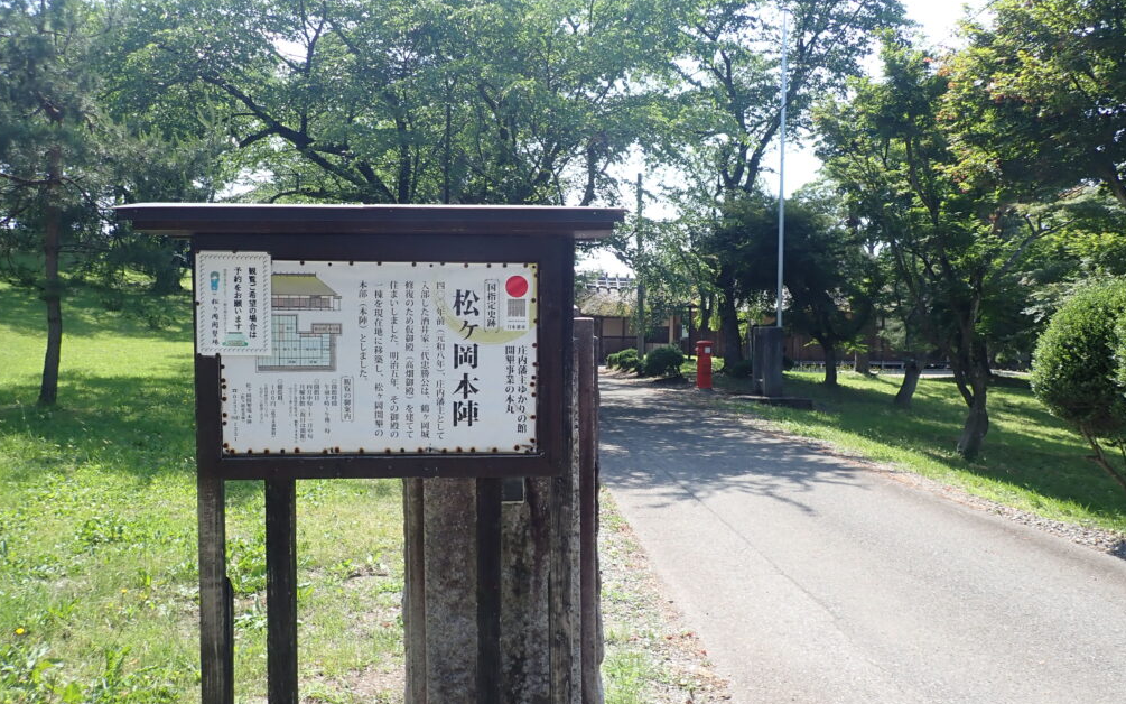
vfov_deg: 46.0
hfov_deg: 68.4
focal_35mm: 27
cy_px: 369
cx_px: 557
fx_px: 829
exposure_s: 1/500
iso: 100
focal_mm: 4.5
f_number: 2.8
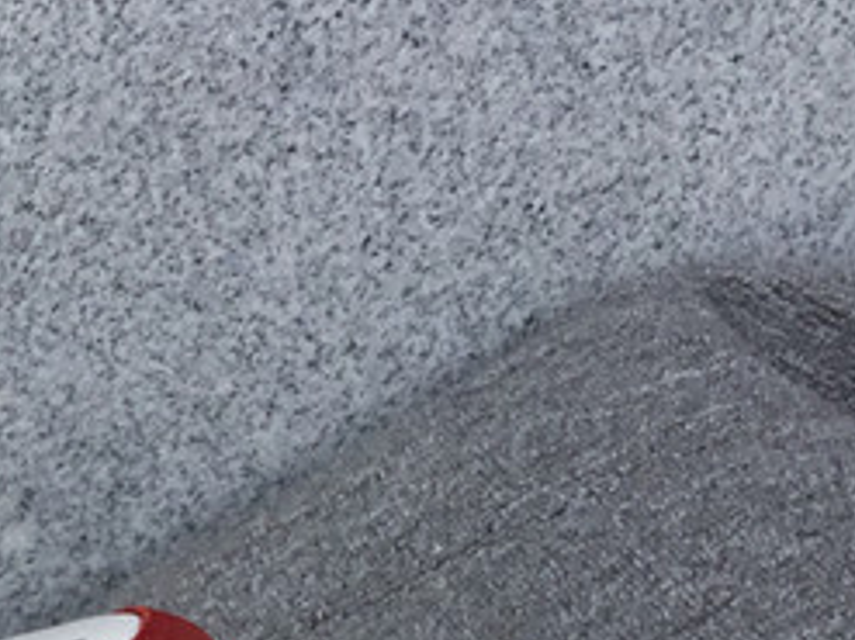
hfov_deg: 15.3
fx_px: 2790
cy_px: 804
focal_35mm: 113
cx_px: -644
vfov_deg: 12.7
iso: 25
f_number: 2.4
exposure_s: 1/351
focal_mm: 3.3
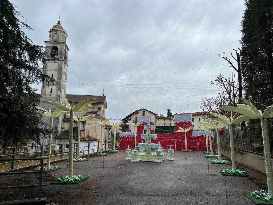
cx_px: 136
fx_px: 205
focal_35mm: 26
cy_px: 102
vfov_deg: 53.1
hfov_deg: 67.3
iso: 50
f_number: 1.5
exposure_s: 1/2353
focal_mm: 5.7
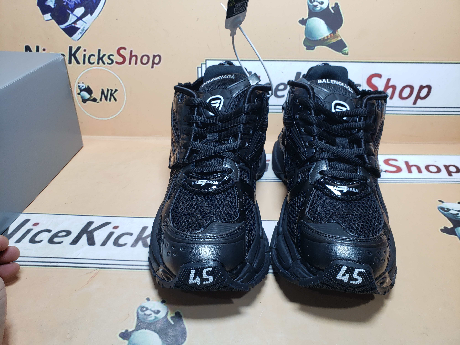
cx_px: 230
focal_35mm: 26
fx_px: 346
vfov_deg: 53.1
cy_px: 172
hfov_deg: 67.3
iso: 50
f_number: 2.4
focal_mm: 4.3
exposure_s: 1/165
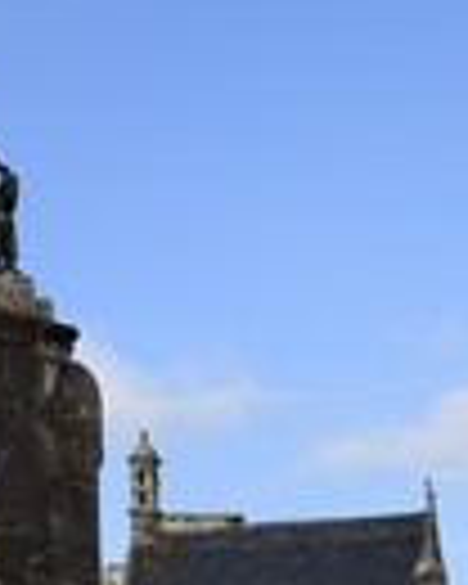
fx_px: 1783
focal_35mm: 103
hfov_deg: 14.2
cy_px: 324
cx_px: -196
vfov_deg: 18.6
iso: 200
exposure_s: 1/500
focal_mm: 34
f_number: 7.1
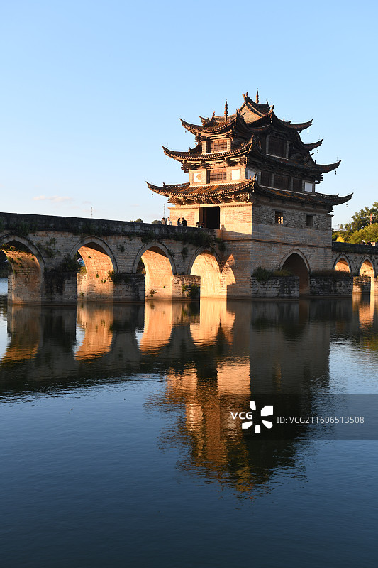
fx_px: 756
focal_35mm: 48
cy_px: 284
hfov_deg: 28.1
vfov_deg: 41.1
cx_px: 189
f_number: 7.1
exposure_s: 1/200
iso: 200
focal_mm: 48
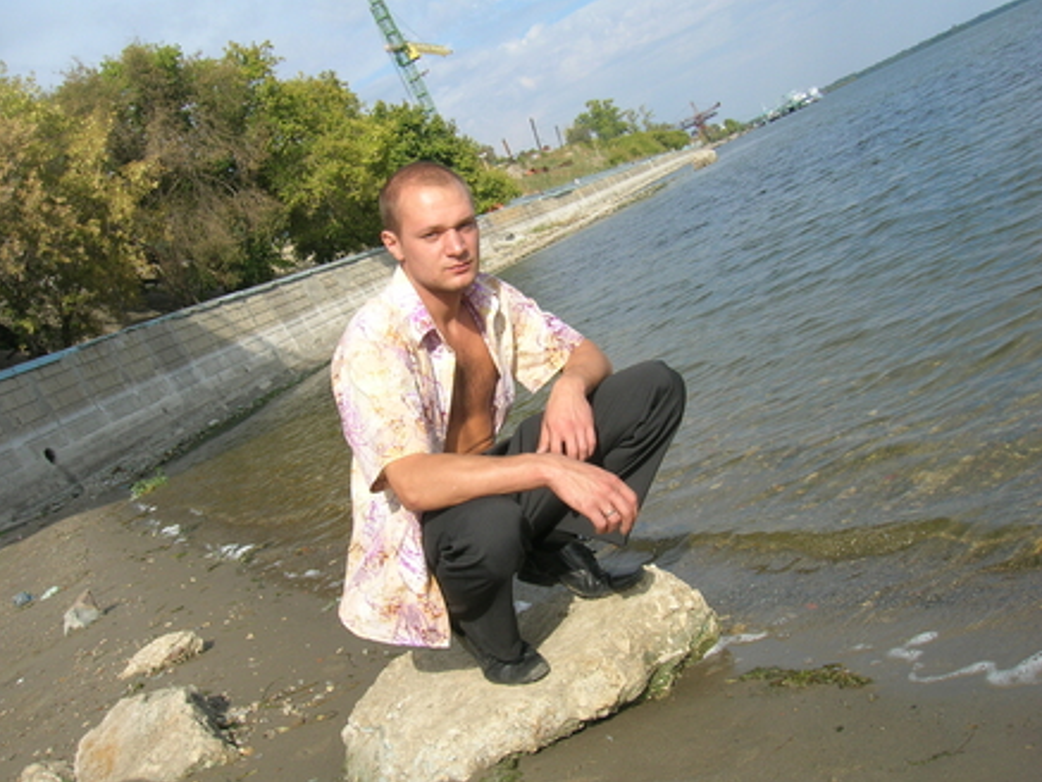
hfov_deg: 52.6
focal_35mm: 35
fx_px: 1054
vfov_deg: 40.7
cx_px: 510
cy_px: 381
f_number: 4.9
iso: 50
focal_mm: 5.7
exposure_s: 1/329
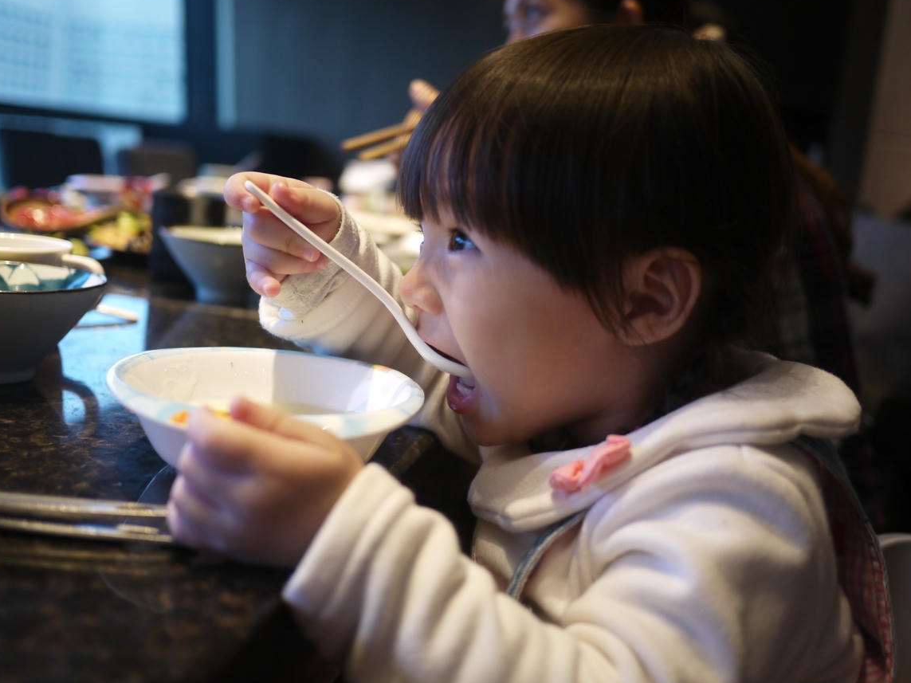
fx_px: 1105
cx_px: 457
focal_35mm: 42
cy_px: 335
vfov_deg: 34.3
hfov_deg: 44.8
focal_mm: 20
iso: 400
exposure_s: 1/60
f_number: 1.7
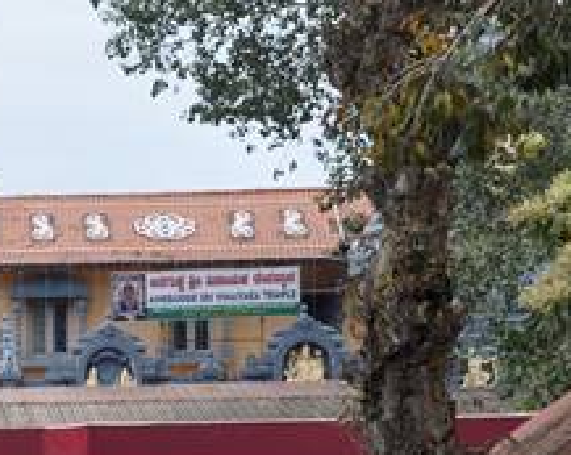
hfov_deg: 8.1
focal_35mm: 234
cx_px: -376
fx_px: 3945
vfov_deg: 6.6
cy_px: 509
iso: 400
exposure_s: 1/320
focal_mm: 45
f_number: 9
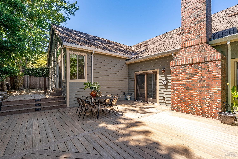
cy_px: 80
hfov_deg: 96.7
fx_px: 106
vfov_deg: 73.7
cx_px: 119
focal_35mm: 16
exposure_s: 1/125
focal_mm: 16
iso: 320
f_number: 11
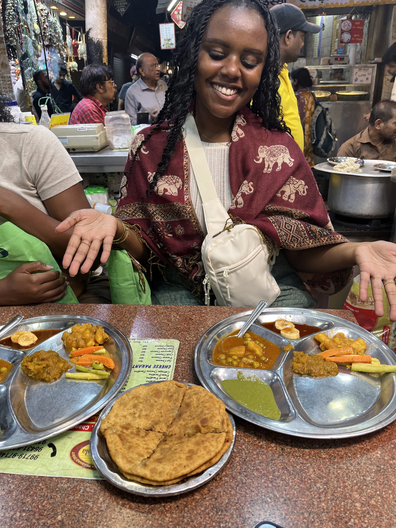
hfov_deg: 53.1
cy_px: 264
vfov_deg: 67.3
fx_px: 397
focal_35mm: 26
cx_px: 198
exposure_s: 1/100
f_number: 1.6
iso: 50
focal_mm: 5.1
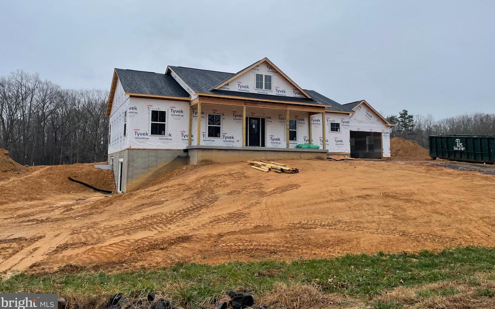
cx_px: 248
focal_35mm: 28
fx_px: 378
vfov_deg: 44.3
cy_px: 125
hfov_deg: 66.5
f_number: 1.6
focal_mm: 4.2
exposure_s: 1/836
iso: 32
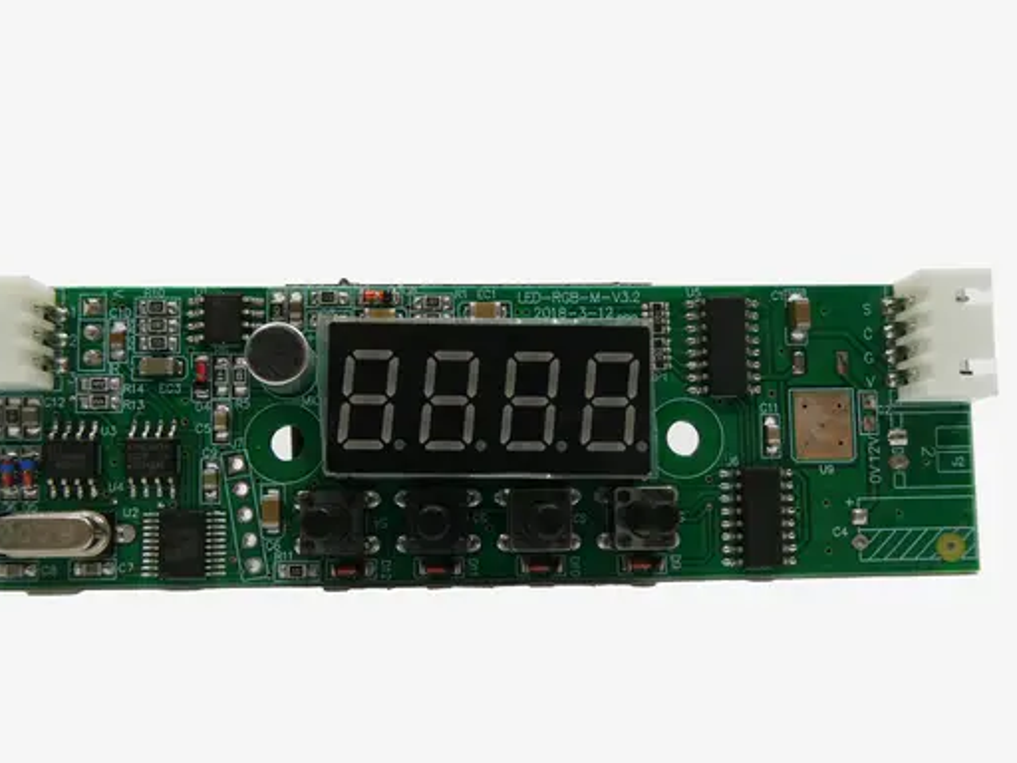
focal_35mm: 30
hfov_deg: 59.9
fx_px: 881
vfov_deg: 46.6
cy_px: 445
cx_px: 491
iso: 80
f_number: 3.3
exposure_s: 1/60
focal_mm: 4.3
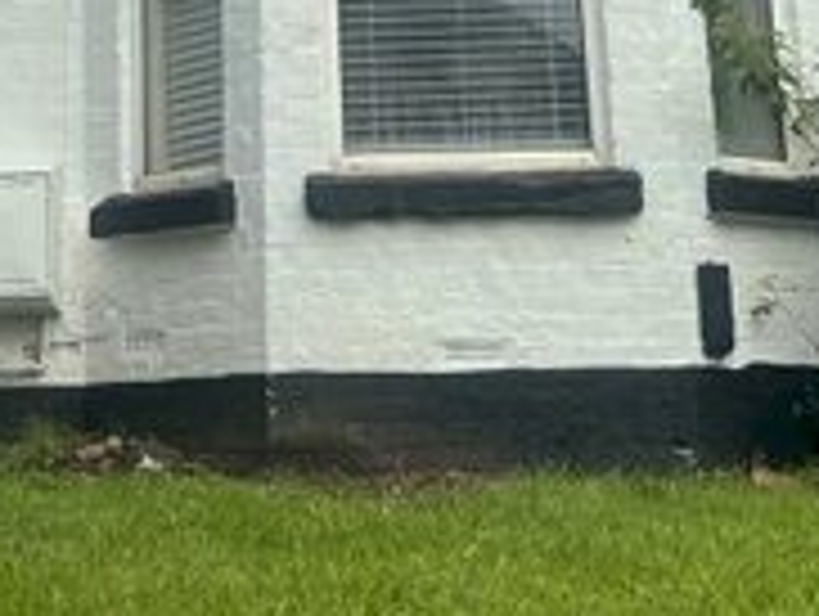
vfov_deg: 13.8
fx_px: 2369
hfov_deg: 19.4
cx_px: 184
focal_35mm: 100
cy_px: -344
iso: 50
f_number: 1.5
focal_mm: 5.7
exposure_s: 1/1808
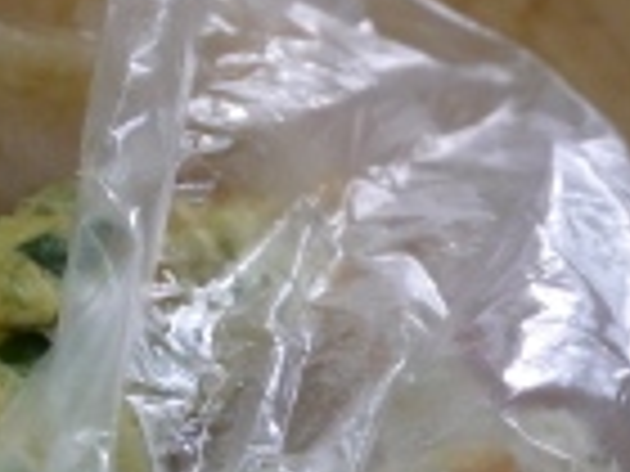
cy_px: 108
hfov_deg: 14.4
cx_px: -315
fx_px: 2330
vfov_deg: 11.5
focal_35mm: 128
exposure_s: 1/60
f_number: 4.4
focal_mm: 20
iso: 1000
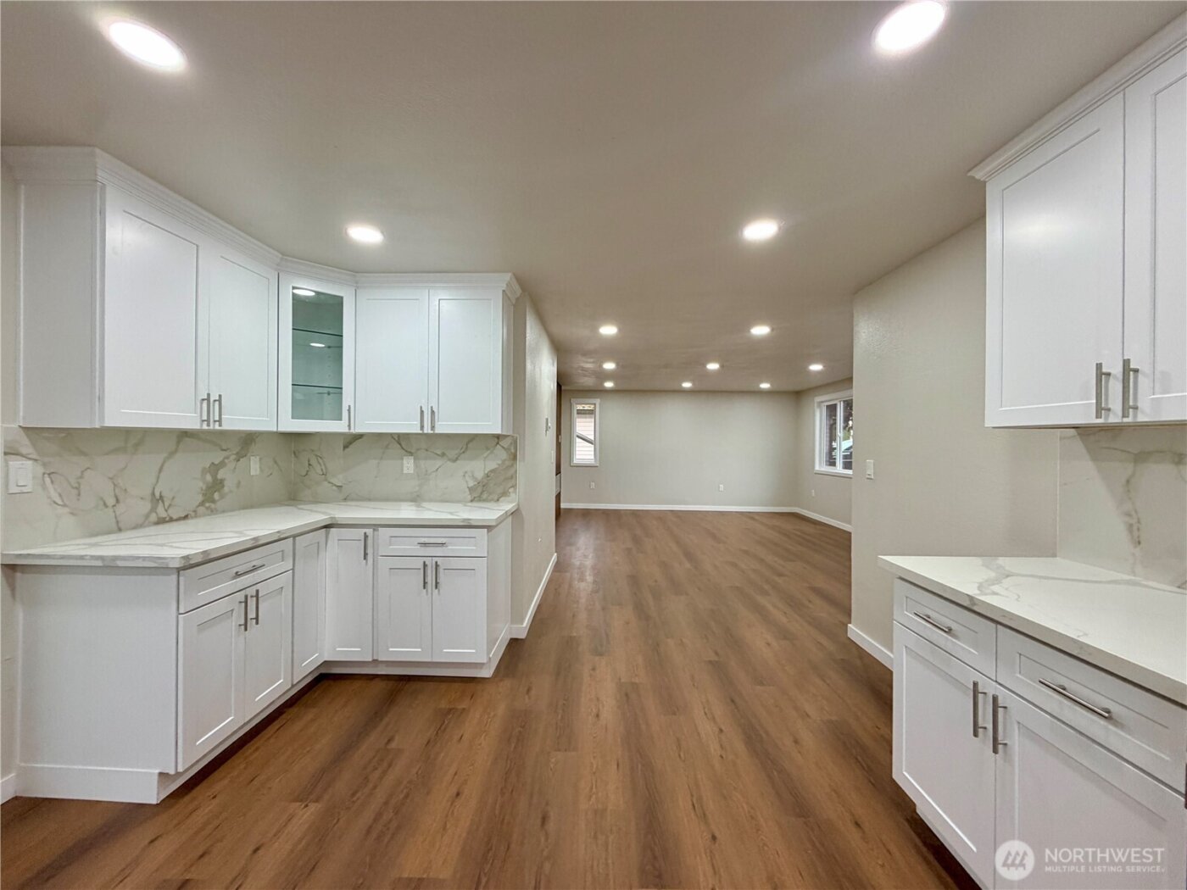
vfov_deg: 85.7
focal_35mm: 14
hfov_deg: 102.1
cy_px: 445
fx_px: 480
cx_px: 594
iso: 250
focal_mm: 2.22
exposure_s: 1/120
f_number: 2.2
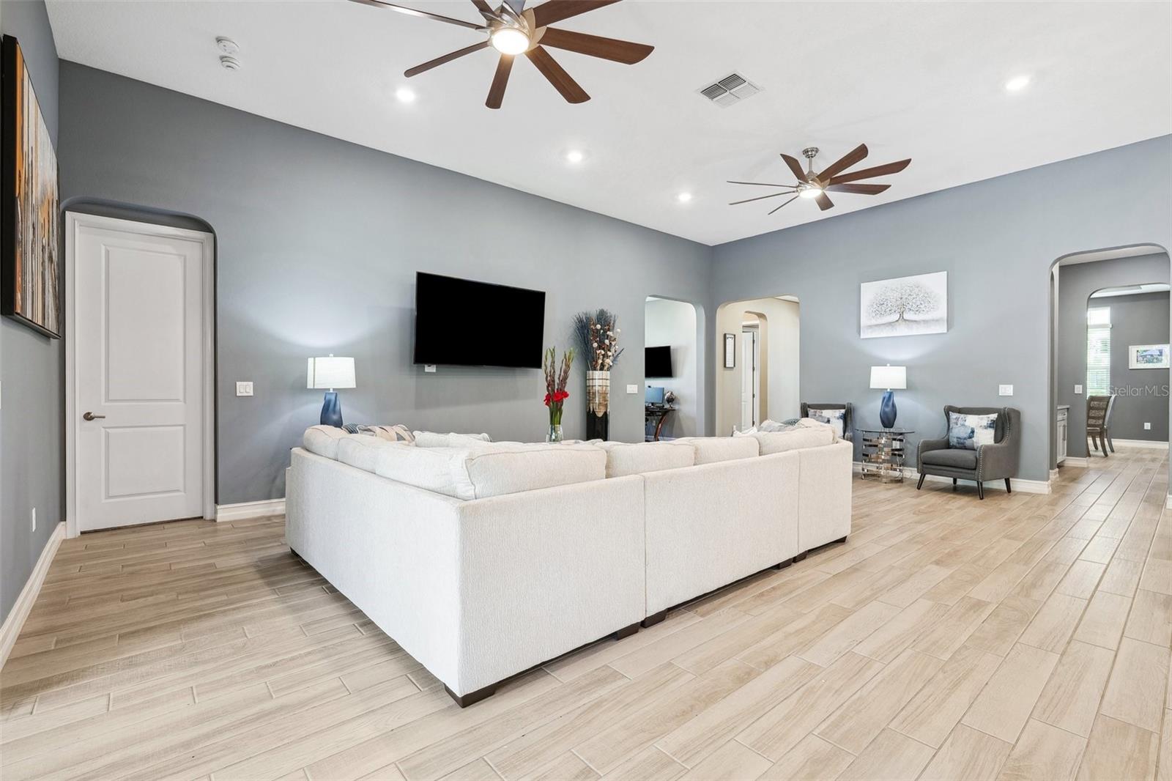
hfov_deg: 100.4
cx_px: 586
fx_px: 488
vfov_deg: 77.3
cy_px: 390
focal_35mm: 15
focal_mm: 15
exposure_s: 1/6
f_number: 8
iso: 400
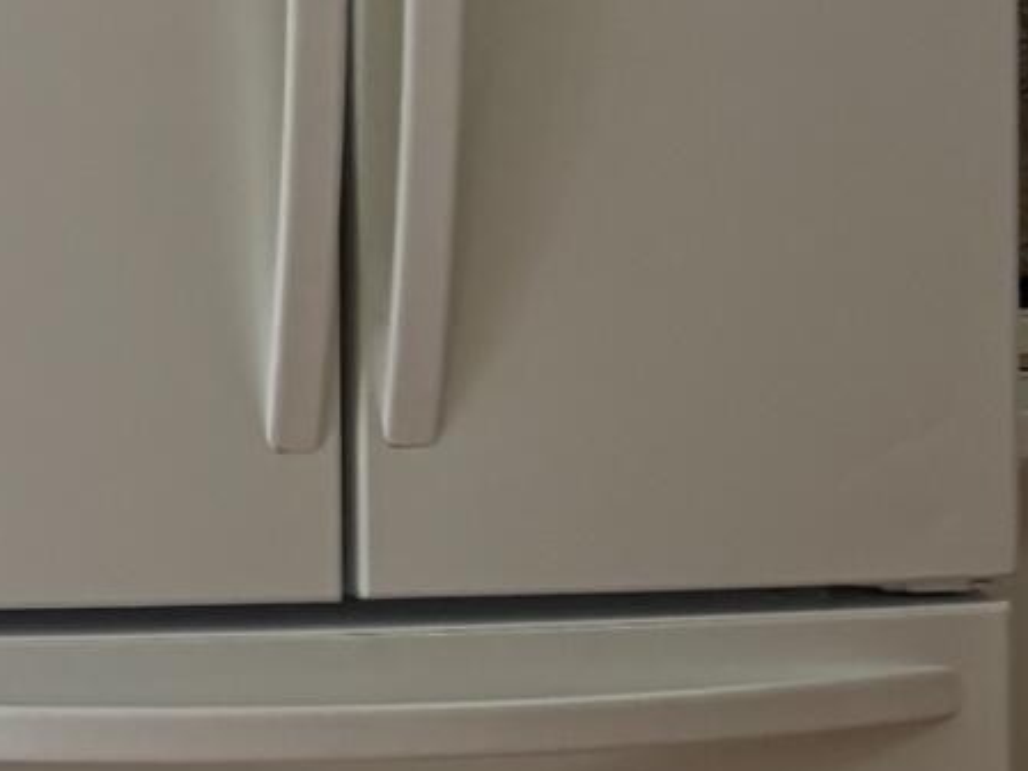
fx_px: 5167
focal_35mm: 174
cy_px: -177
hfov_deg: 9.4
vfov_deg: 8.4
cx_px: -1893
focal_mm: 5.96
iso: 40
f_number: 1.6
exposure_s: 1/120
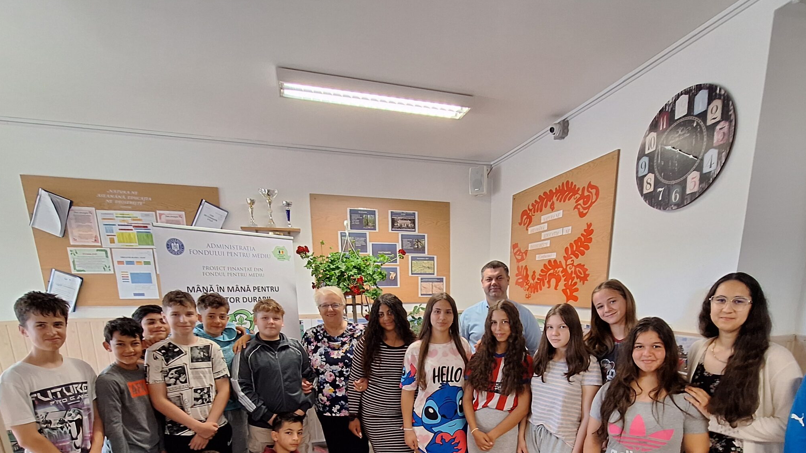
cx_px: 439
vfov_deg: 55.4
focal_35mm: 18
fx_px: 385
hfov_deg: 92.4
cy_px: 380
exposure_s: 1/24
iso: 160
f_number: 2.2
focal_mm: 1.74
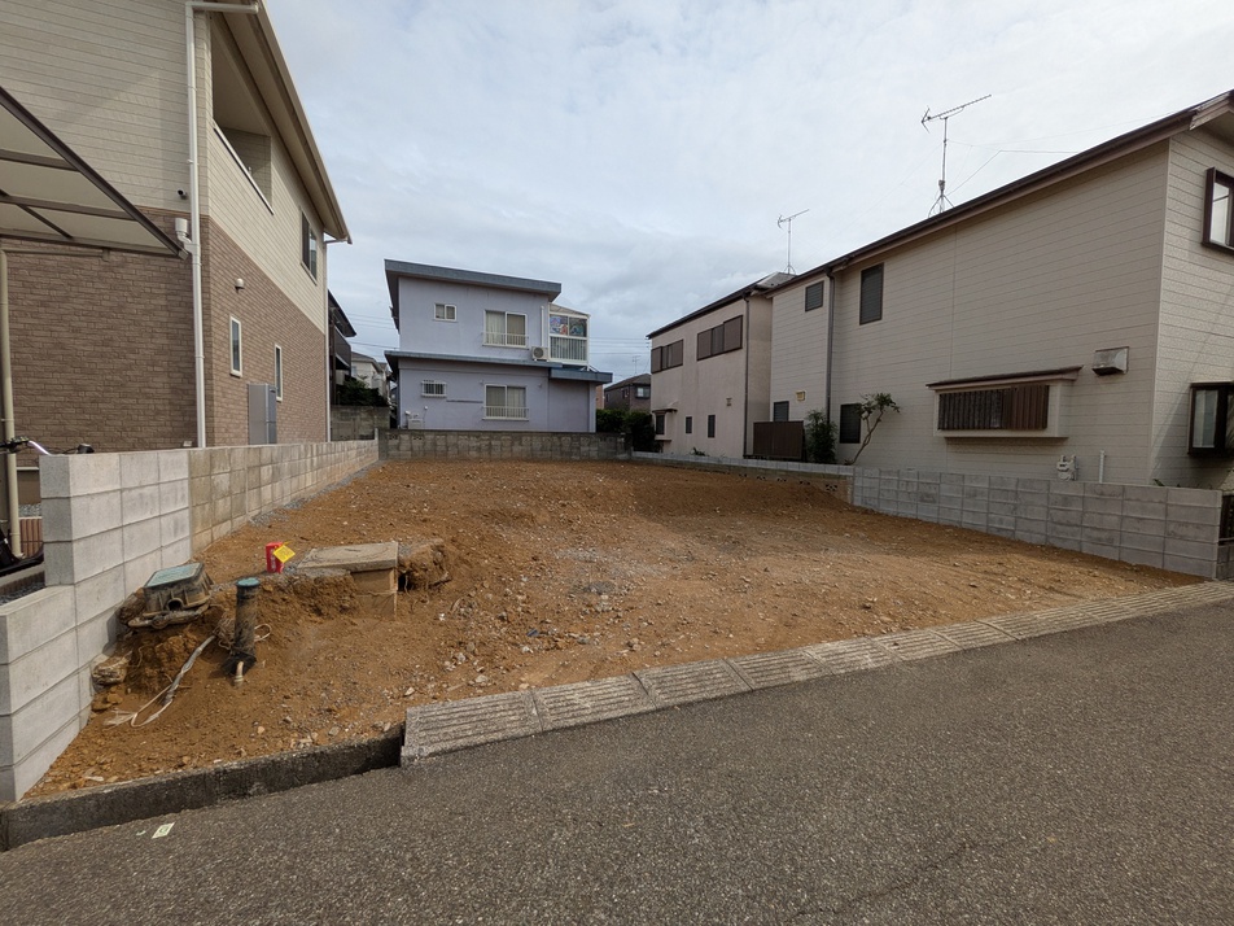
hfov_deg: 102.1
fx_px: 499
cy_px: 463
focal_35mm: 14
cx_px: 617
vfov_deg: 85.7
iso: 48
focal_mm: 1.83
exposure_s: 1/2237
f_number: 2.2
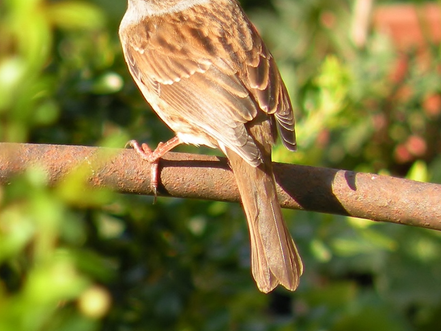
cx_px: 151
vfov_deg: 2.3
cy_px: 108
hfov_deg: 3.0
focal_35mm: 660
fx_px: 8407
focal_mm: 84.2
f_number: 4.5
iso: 64
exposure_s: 1/158
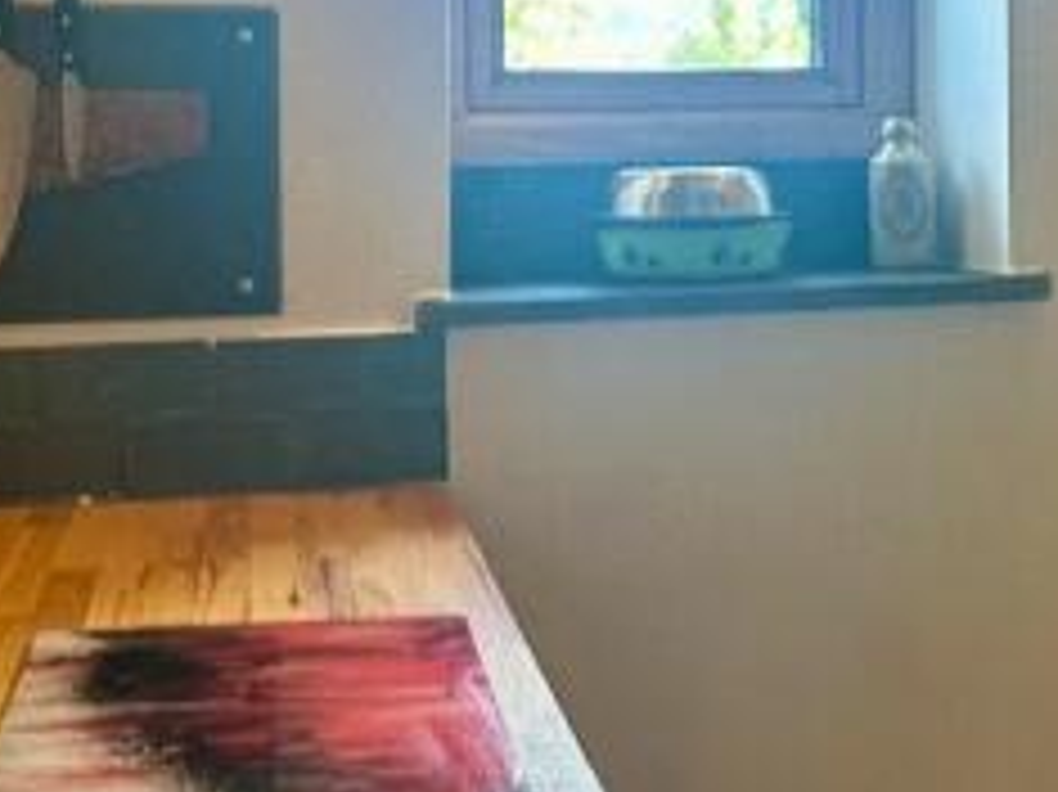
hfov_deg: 31.6
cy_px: 158
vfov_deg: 23.6
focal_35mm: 61
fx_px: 1863
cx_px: 648
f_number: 2.2
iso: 160
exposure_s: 1/100
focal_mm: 2.22
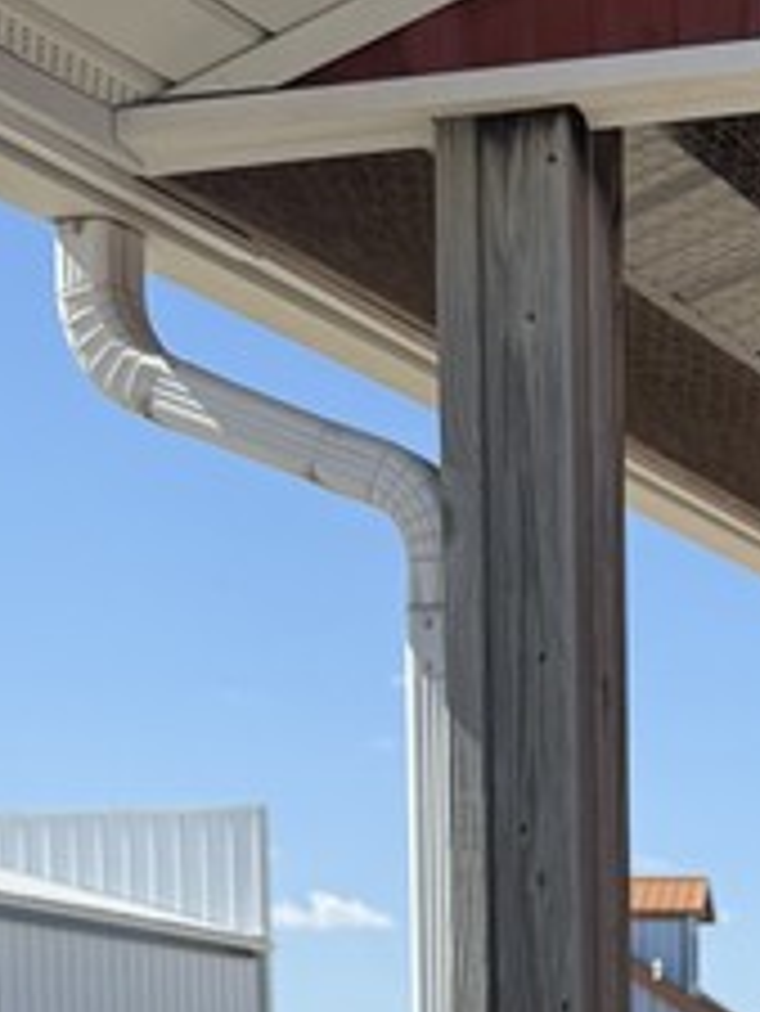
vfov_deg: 16.5
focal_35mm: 109
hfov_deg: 13.2
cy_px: 1498
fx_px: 3188
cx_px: 967
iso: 80
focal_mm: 6.76
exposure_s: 1/4405
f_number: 1.78
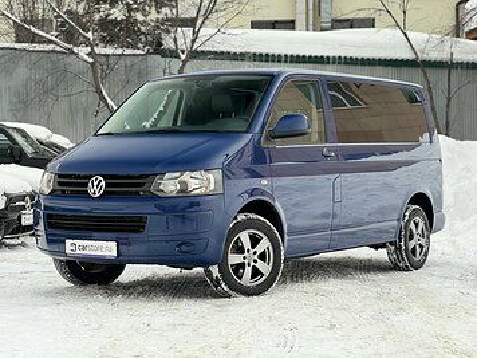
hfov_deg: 25.3
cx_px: 238
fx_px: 1061
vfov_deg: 19.1
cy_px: 179
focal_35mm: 77
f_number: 2.8
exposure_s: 1/106
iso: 25
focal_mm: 9
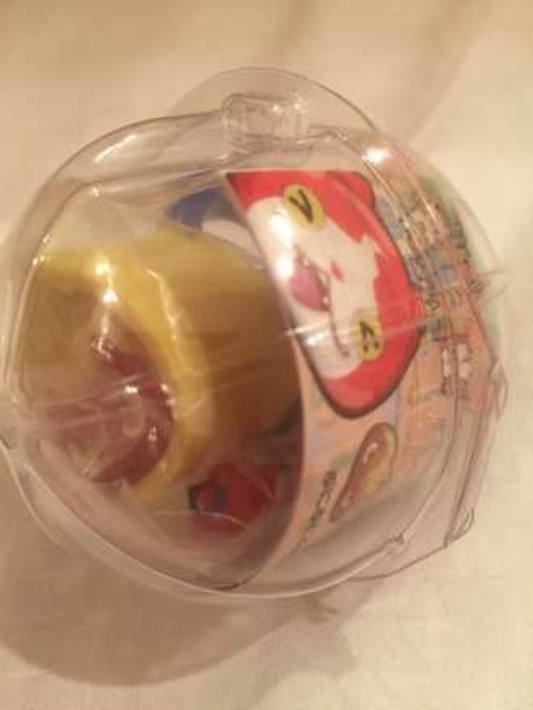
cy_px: 355
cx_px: 266
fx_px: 595
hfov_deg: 48.2
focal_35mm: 29
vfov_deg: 61.7
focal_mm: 4.15
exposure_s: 1/17
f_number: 2.2
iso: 64
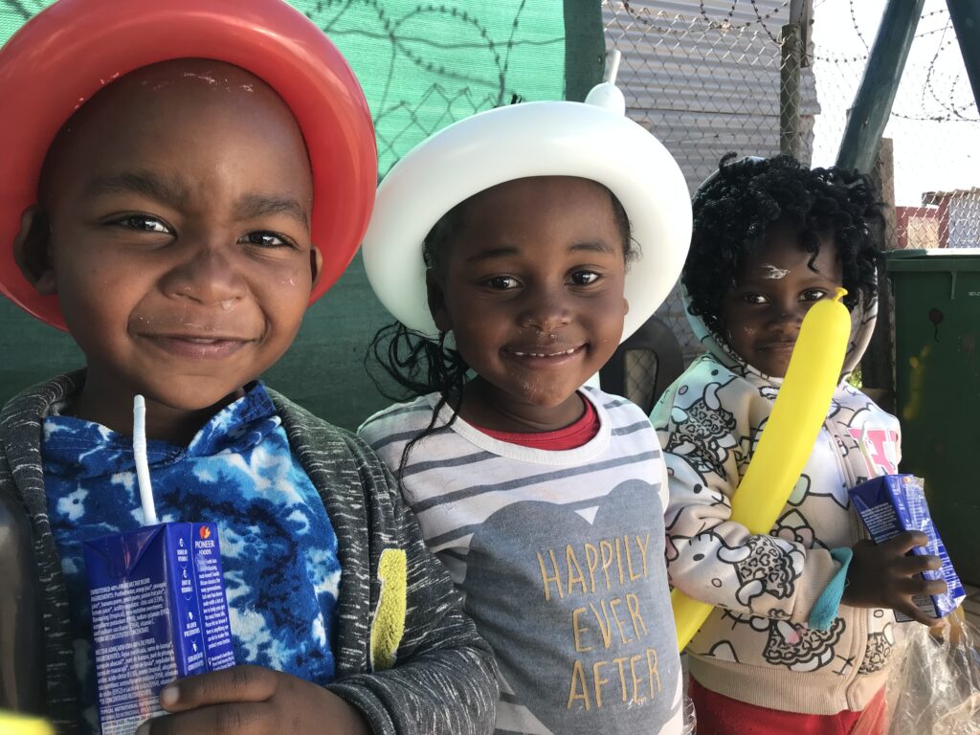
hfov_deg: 63.4
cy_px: 368
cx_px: 490
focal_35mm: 28
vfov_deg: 49.7
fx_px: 793
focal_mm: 3.99
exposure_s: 1/361
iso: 20
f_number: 1.8
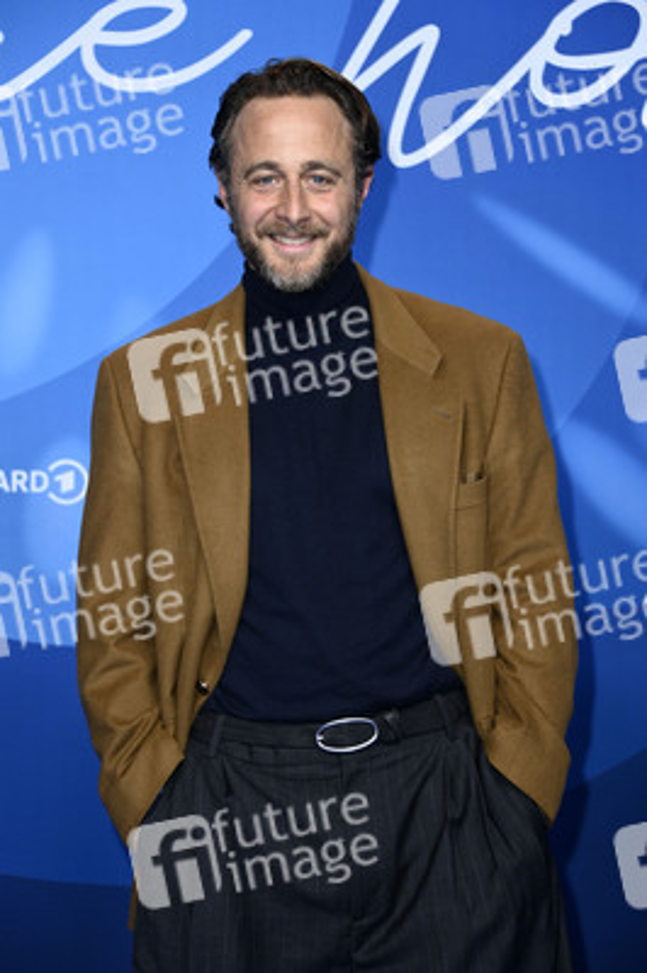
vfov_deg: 20.8
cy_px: 486
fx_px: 2646
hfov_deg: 13.9
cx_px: 324
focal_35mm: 98
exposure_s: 1/250
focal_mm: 98
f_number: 5.6
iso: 1000
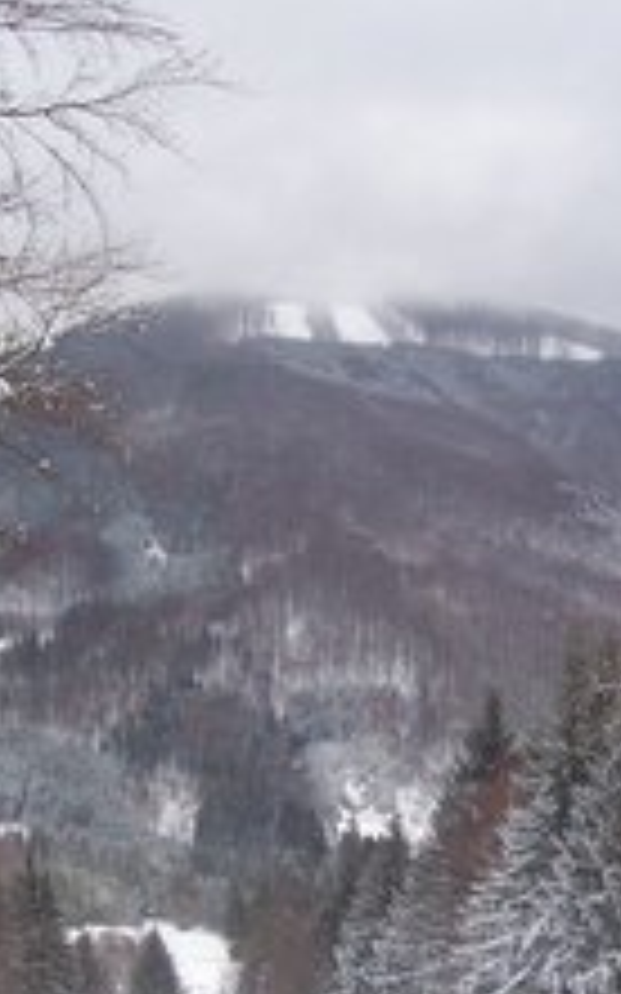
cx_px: 382
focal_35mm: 71
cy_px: 580
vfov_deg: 28.9
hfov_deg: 18.3
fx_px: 1924
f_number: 5.6
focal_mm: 5.6
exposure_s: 1/180
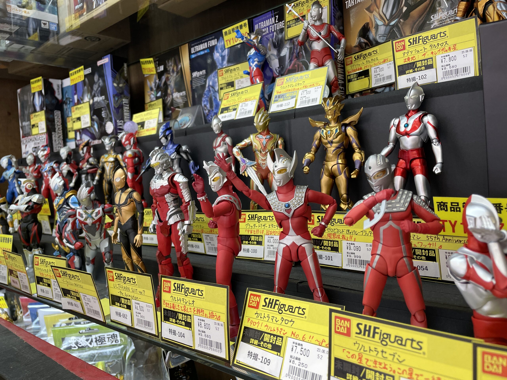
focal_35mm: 26
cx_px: 254
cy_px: 190
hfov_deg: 67.3
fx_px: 381
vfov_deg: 53.1
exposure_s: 1/120
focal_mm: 4.2
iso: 100
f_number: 1.6
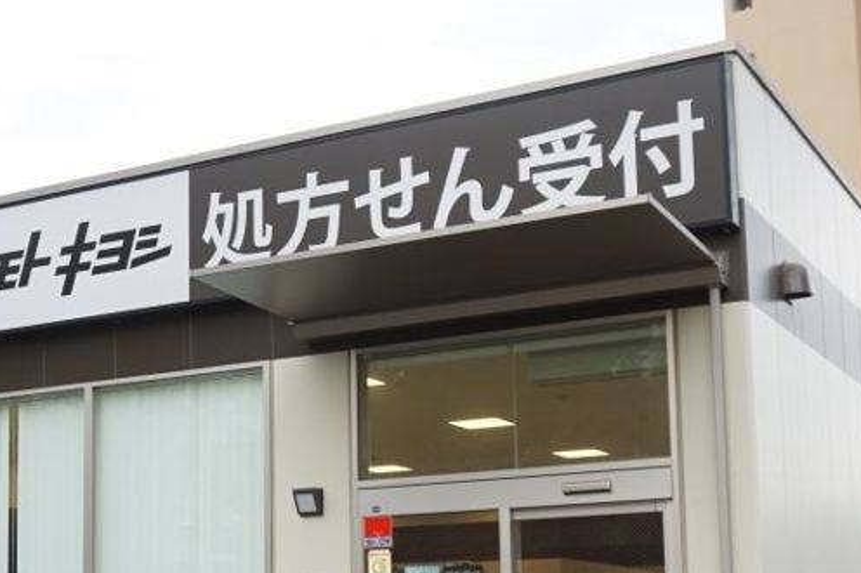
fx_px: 1457
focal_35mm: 61
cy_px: 465
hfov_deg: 32.7
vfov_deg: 21.9
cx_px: 299
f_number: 6.3
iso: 100
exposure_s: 1/80
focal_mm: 21
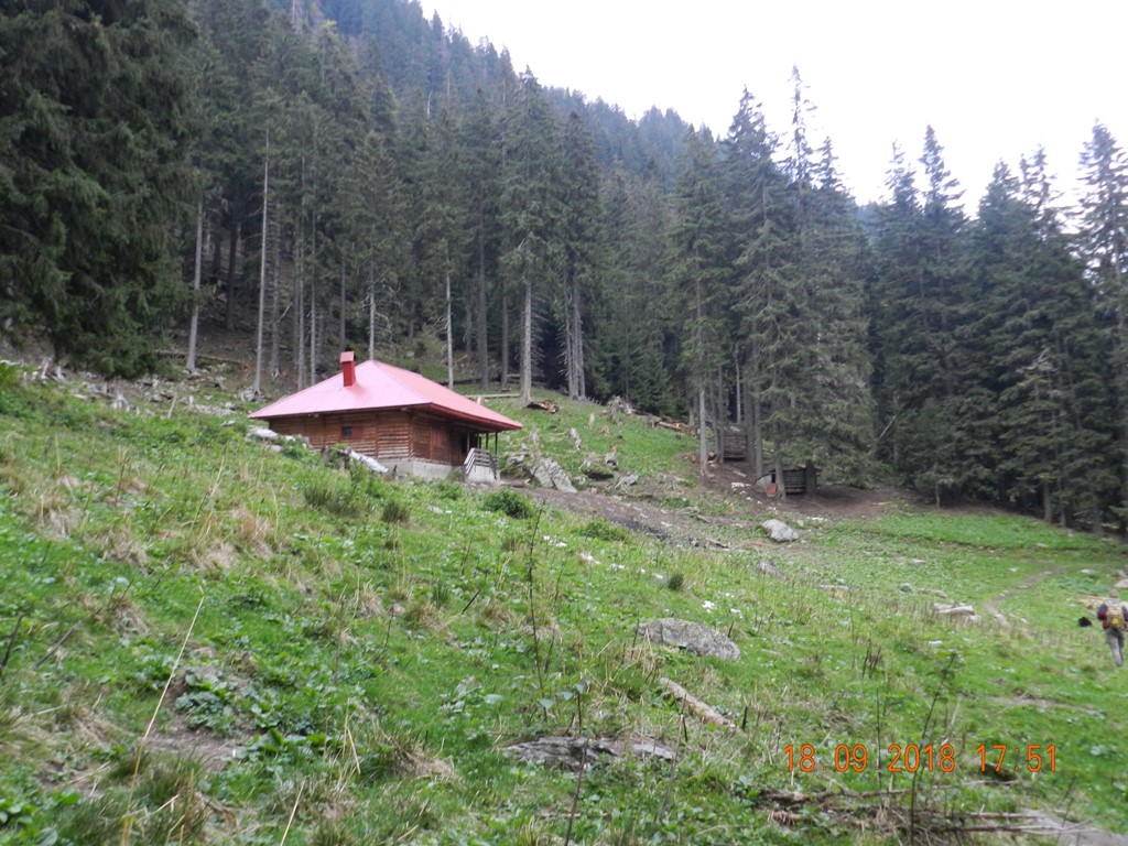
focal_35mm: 28
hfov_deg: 63.4
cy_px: 423
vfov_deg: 49.7
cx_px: 564
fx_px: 912
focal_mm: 5
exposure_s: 1/25
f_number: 3.6
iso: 250
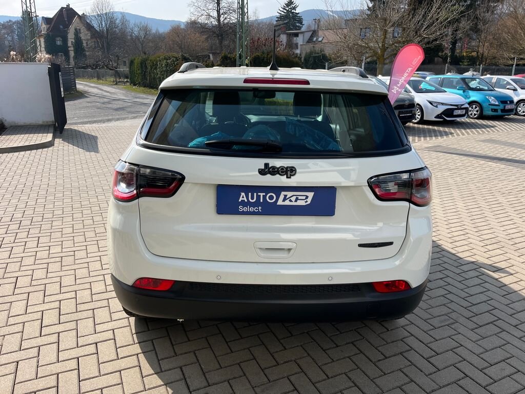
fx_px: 394
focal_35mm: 26
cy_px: 197
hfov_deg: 67.3
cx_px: 262
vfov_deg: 53.1
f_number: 1.6
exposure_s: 1/2179
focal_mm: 5.1
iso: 50
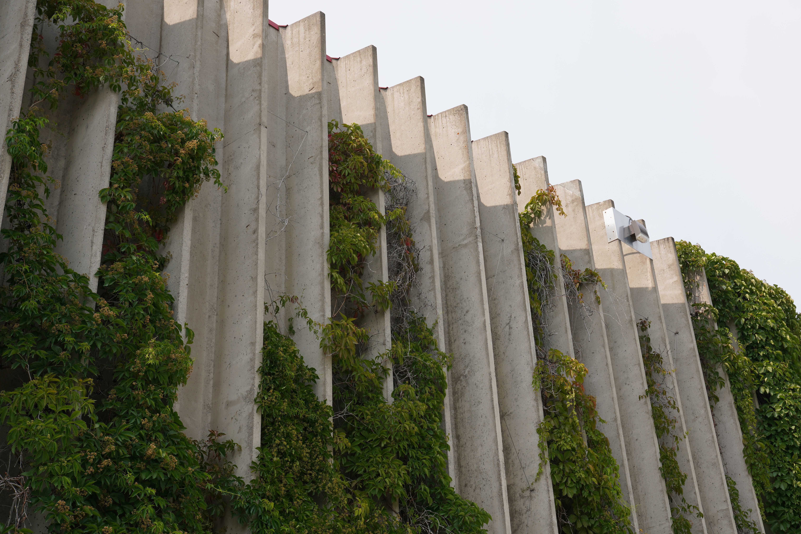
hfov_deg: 38.7
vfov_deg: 26.5
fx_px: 1135
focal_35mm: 51
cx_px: 474
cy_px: 222
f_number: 7.1
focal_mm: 43
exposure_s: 1/200
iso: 100
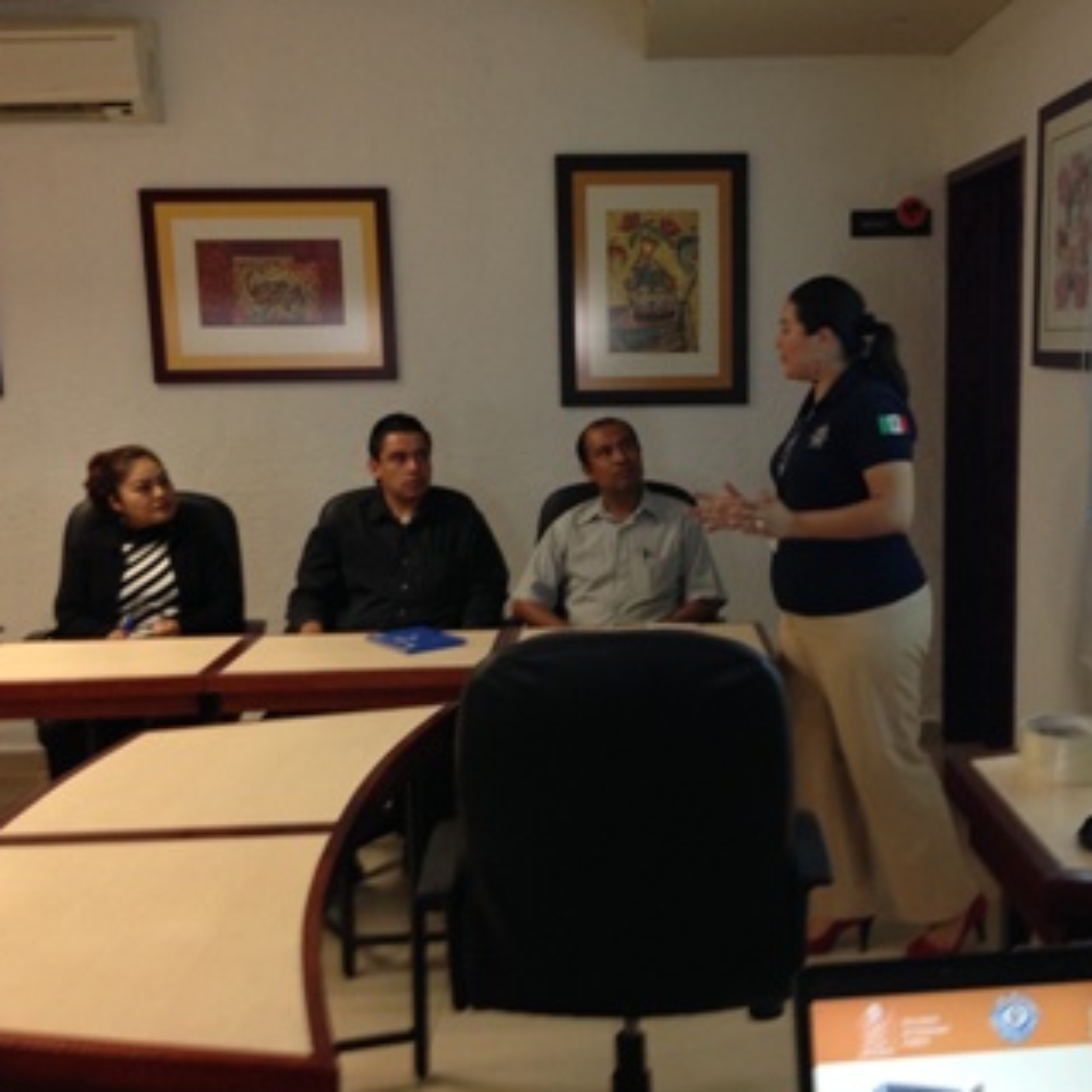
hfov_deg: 40.7
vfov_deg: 40.9
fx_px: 1463
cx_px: 661
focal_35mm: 41
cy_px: 534
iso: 125
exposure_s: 1/20
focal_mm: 4.12
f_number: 2.4
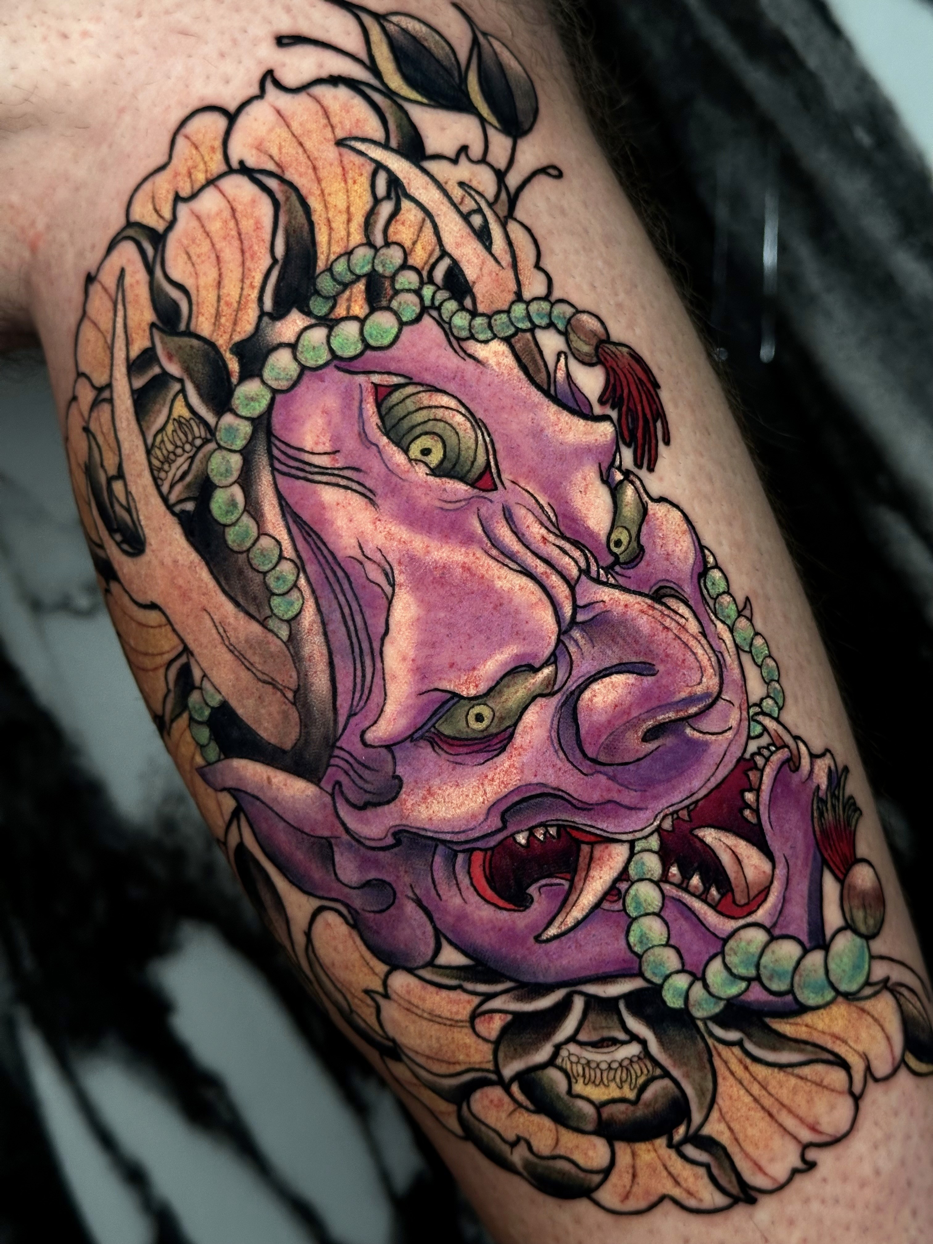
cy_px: 622
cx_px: 466
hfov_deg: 30.3
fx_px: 1725
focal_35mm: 48
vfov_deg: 39.7
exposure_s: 1/60
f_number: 1.78
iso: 200
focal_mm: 6.86
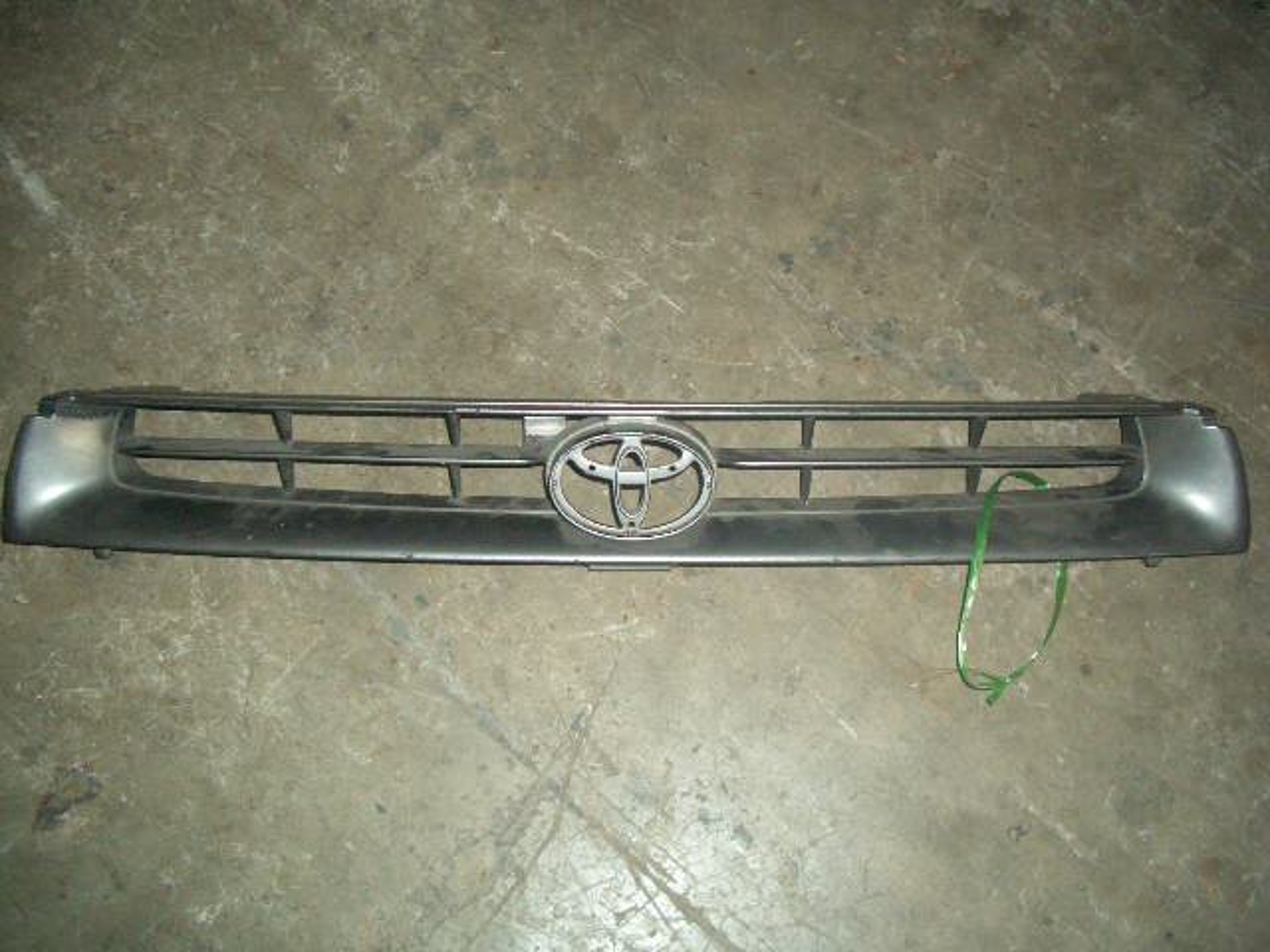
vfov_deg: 40.7
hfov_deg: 52.6
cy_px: 476
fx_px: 1284
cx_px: 635
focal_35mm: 35
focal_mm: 5.8
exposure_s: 1/60
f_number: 2.6
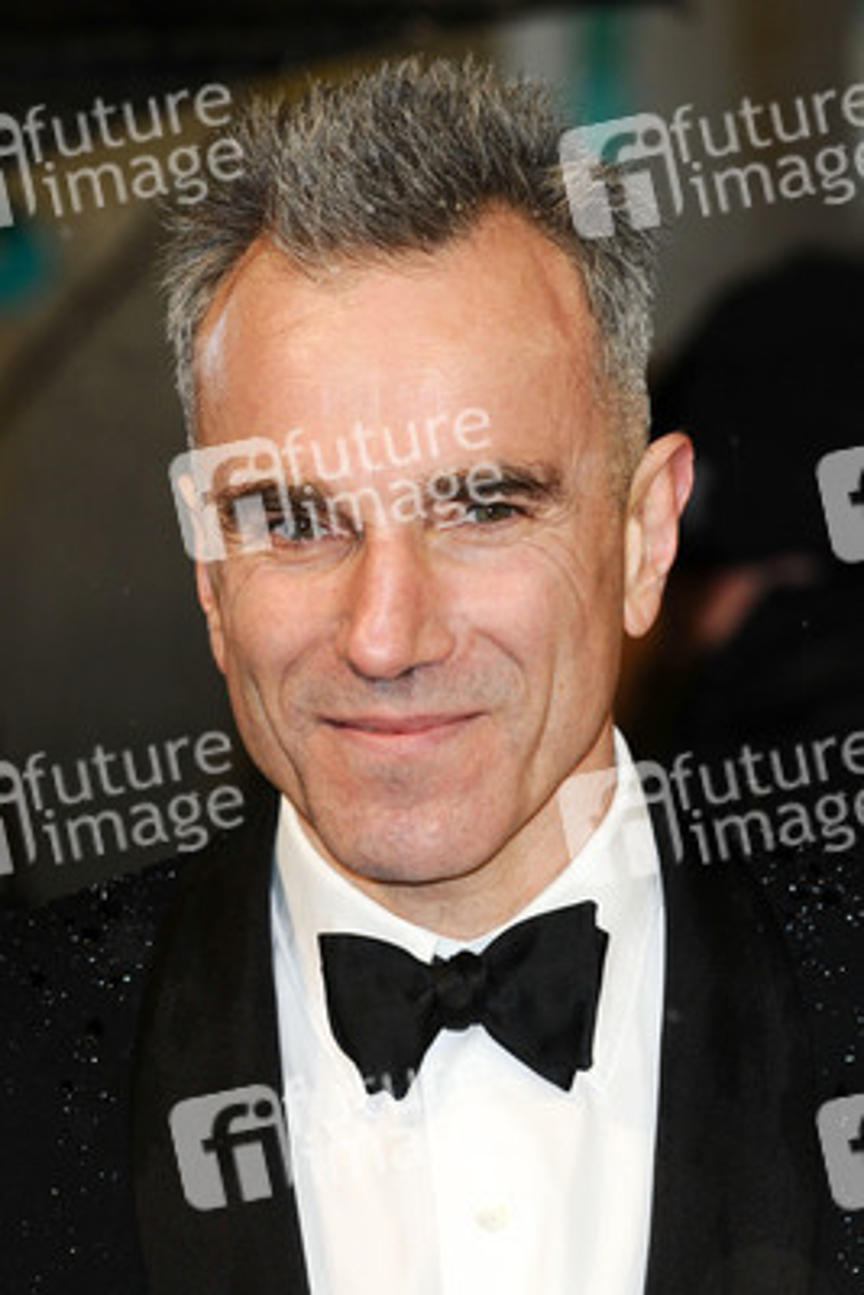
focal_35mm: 248
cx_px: 432
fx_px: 8902
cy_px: 648
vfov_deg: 8.3
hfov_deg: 5.6
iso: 320
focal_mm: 165
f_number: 4
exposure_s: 1/200
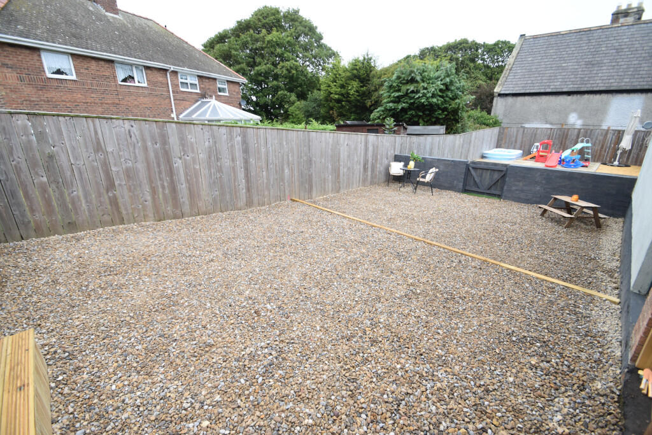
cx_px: 326
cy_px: 218
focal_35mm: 15
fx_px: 272
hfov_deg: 100.4
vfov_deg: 77.3
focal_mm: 10
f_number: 5.6
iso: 320
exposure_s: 1/250
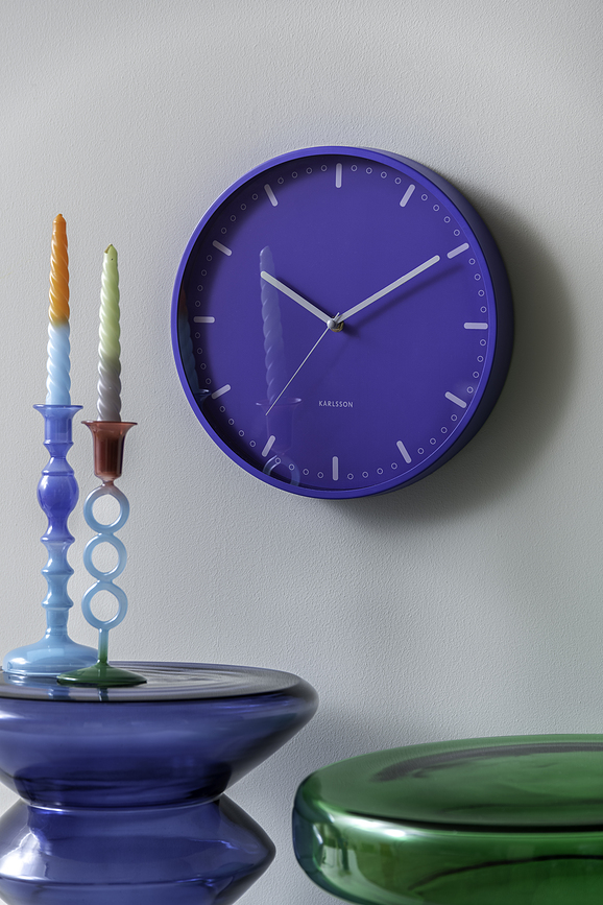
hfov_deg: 13.0
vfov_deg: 19.5
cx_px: 302
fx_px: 2638
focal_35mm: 105
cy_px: 452
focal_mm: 105
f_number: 5
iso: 50
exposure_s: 1/125
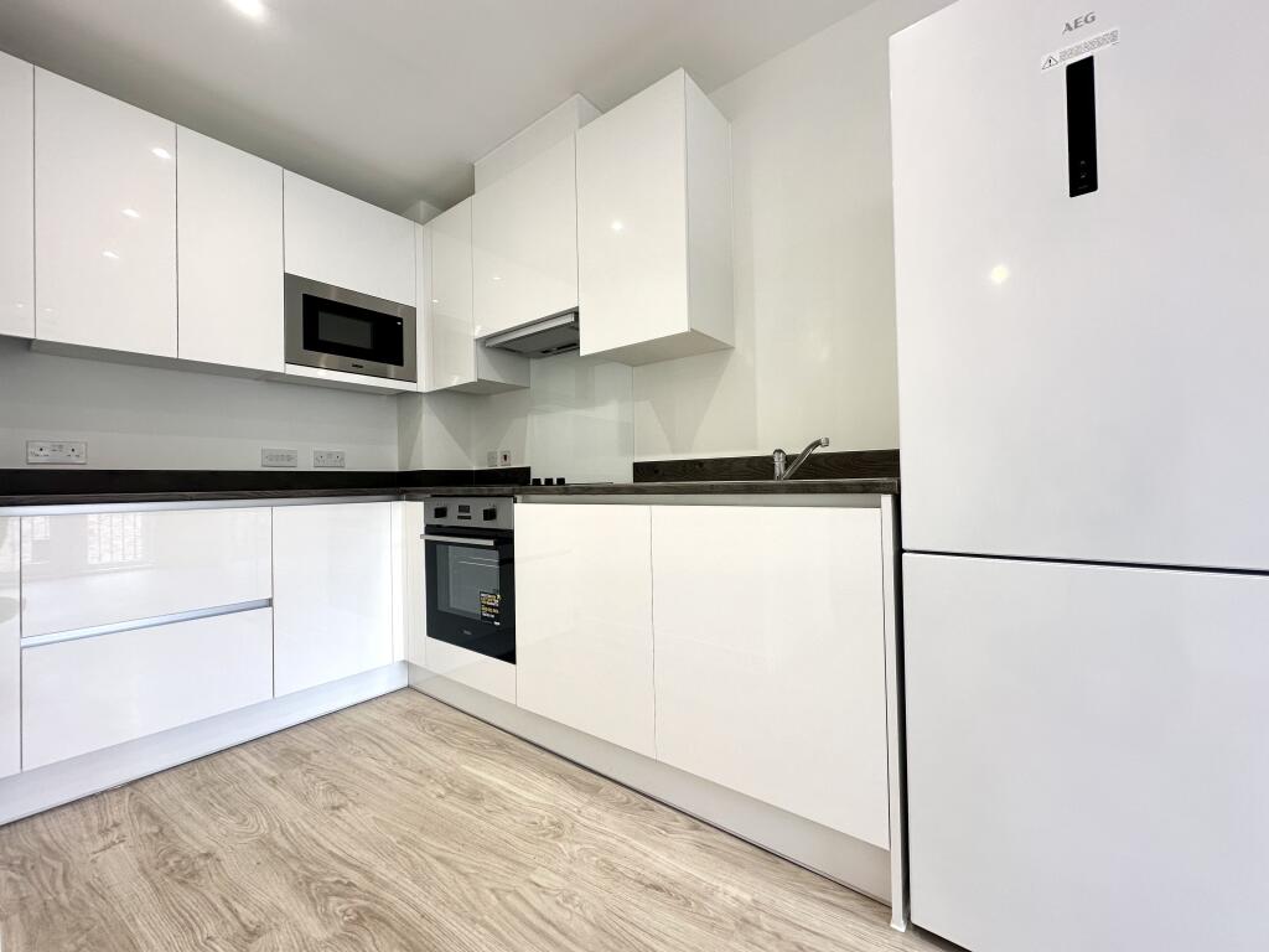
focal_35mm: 14
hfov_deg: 102.1
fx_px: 513
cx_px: 634
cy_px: 476
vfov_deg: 85.7
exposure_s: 1/99
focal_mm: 2.22
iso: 80
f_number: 2.2
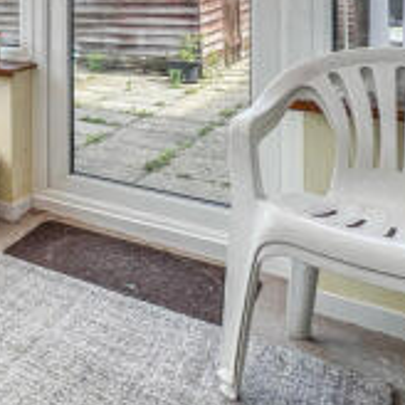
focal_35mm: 44
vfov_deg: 34.7
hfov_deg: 27.1
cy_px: -4
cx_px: -201
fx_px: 582
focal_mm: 2.22
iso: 40
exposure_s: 1/470
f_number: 2.2
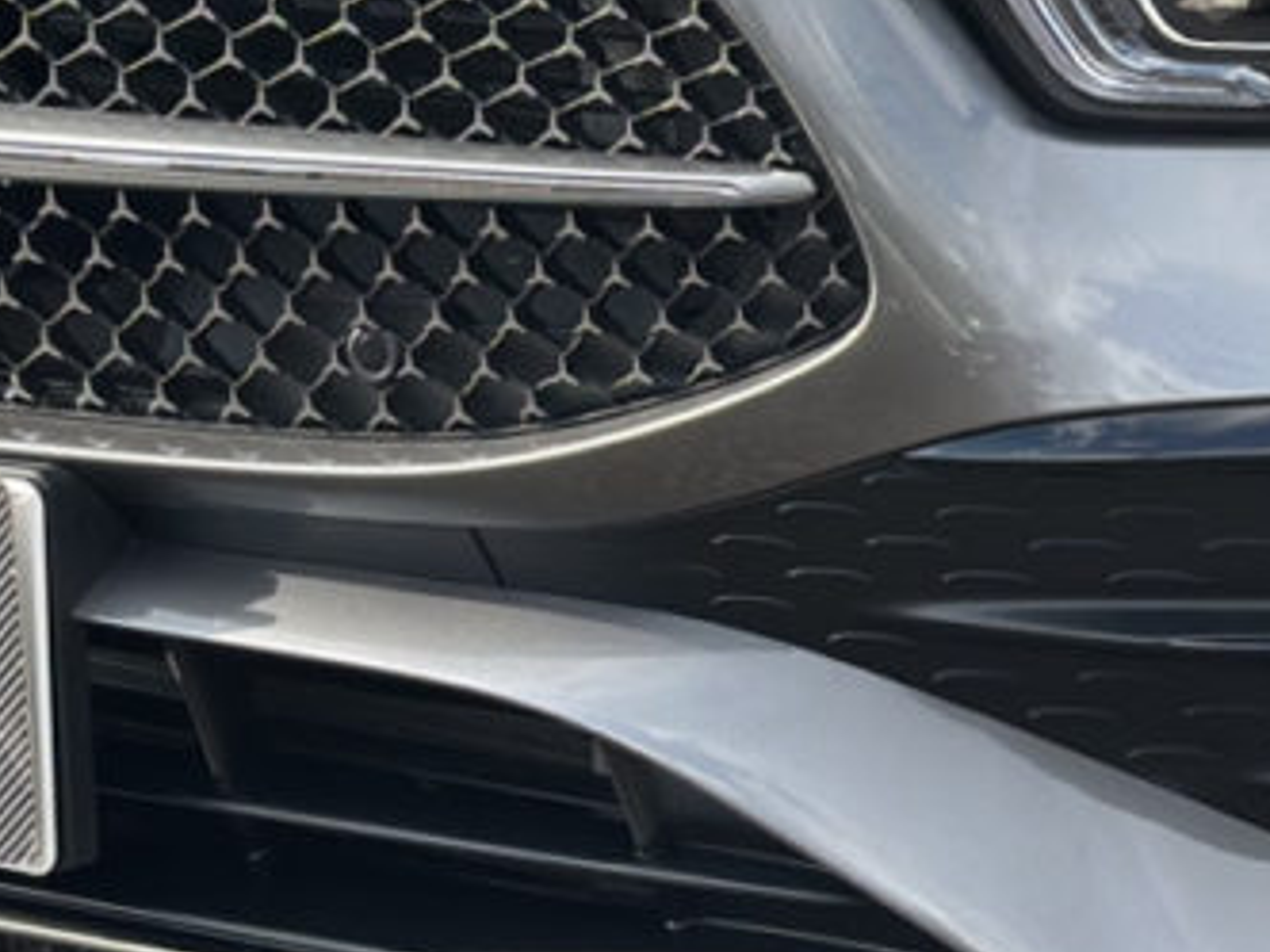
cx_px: 918
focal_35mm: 148
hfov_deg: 13.3
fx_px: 5430
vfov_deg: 10.0
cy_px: 19
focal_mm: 6.86
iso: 80
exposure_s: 1/1357
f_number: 1.78
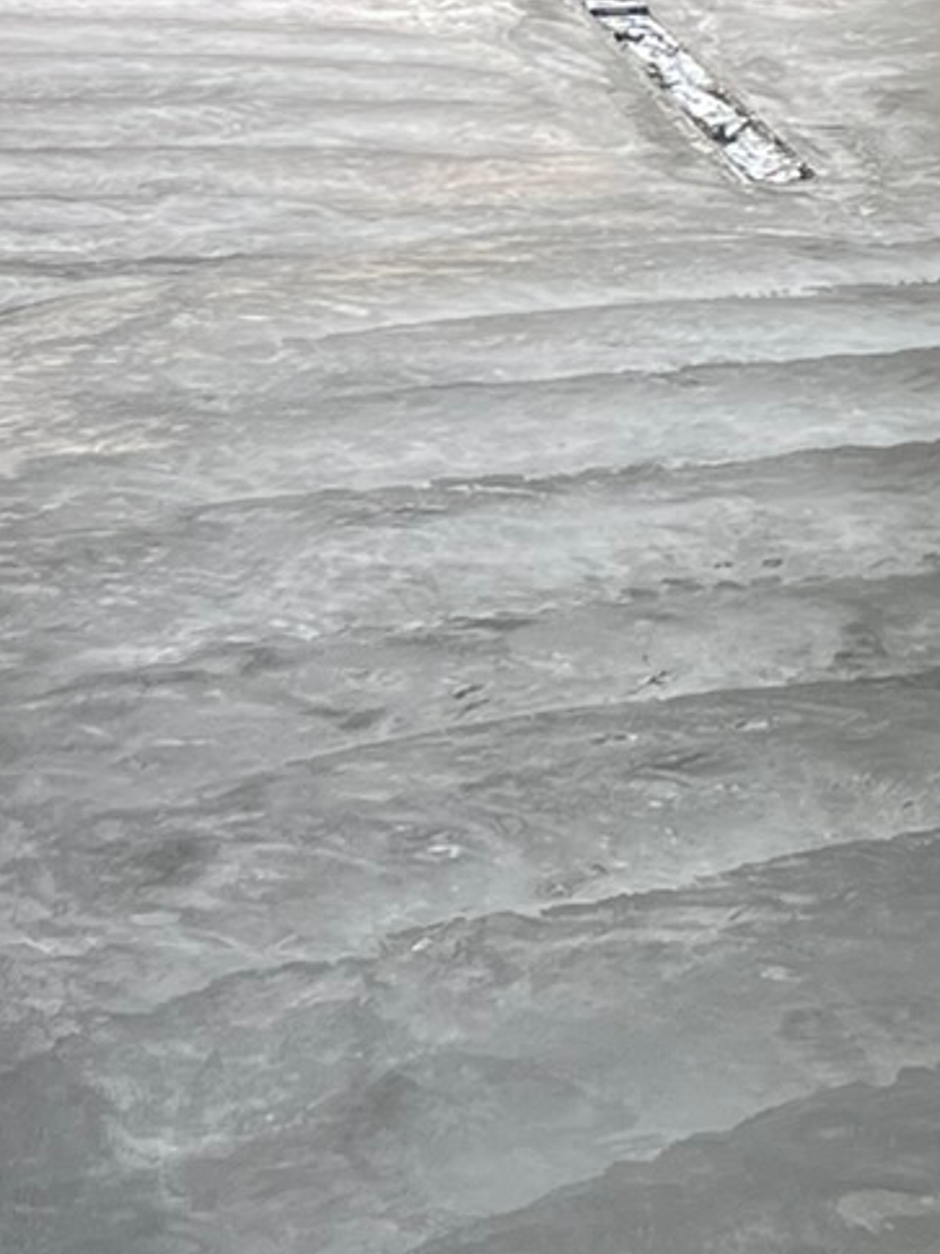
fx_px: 3983
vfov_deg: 17.4
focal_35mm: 110
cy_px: -54
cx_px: 1318
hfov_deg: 12.9
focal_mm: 5.7
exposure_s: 1/180
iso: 50
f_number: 1.5
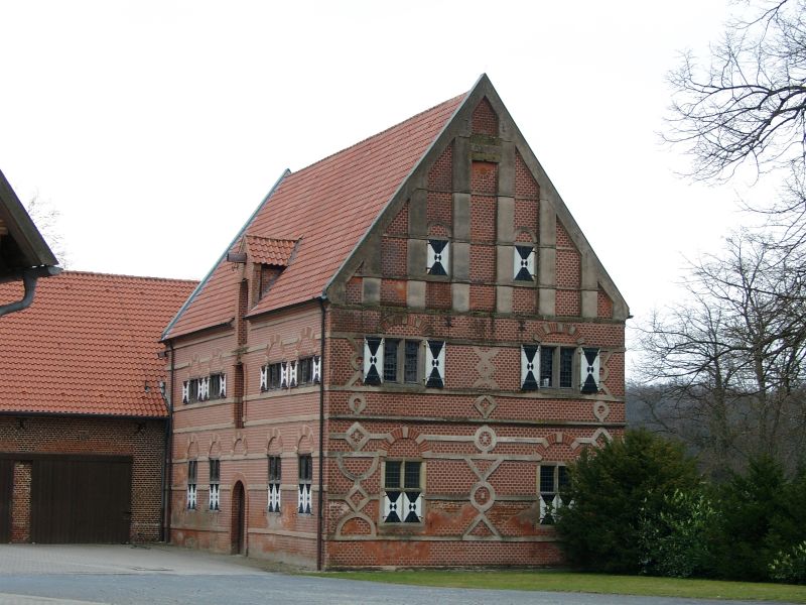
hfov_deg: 25.0
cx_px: 403
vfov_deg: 18.9
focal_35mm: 78
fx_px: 1816
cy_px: 302
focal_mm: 16.05
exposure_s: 1/79.6
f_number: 4
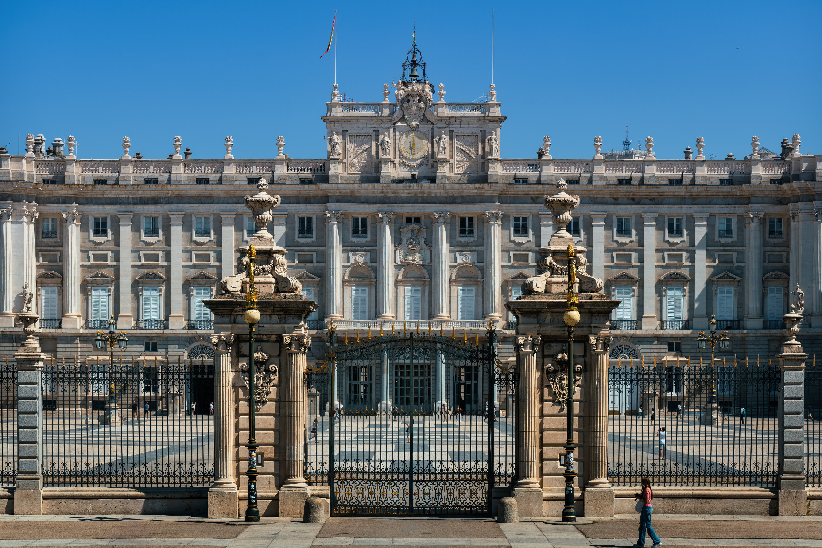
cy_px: 274
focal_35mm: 70
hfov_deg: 28.8
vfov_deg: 19.5
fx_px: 1598
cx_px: 411
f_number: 8
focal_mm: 46.6
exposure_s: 1/420
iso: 125
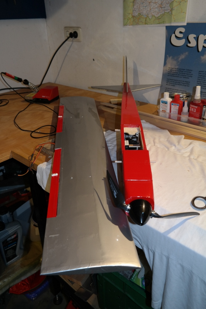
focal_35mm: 27
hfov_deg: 48.0
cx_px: 103
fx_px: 232
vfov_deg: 67.4
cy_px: 154
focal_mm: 18
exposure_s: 1/40
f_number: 4
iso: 400
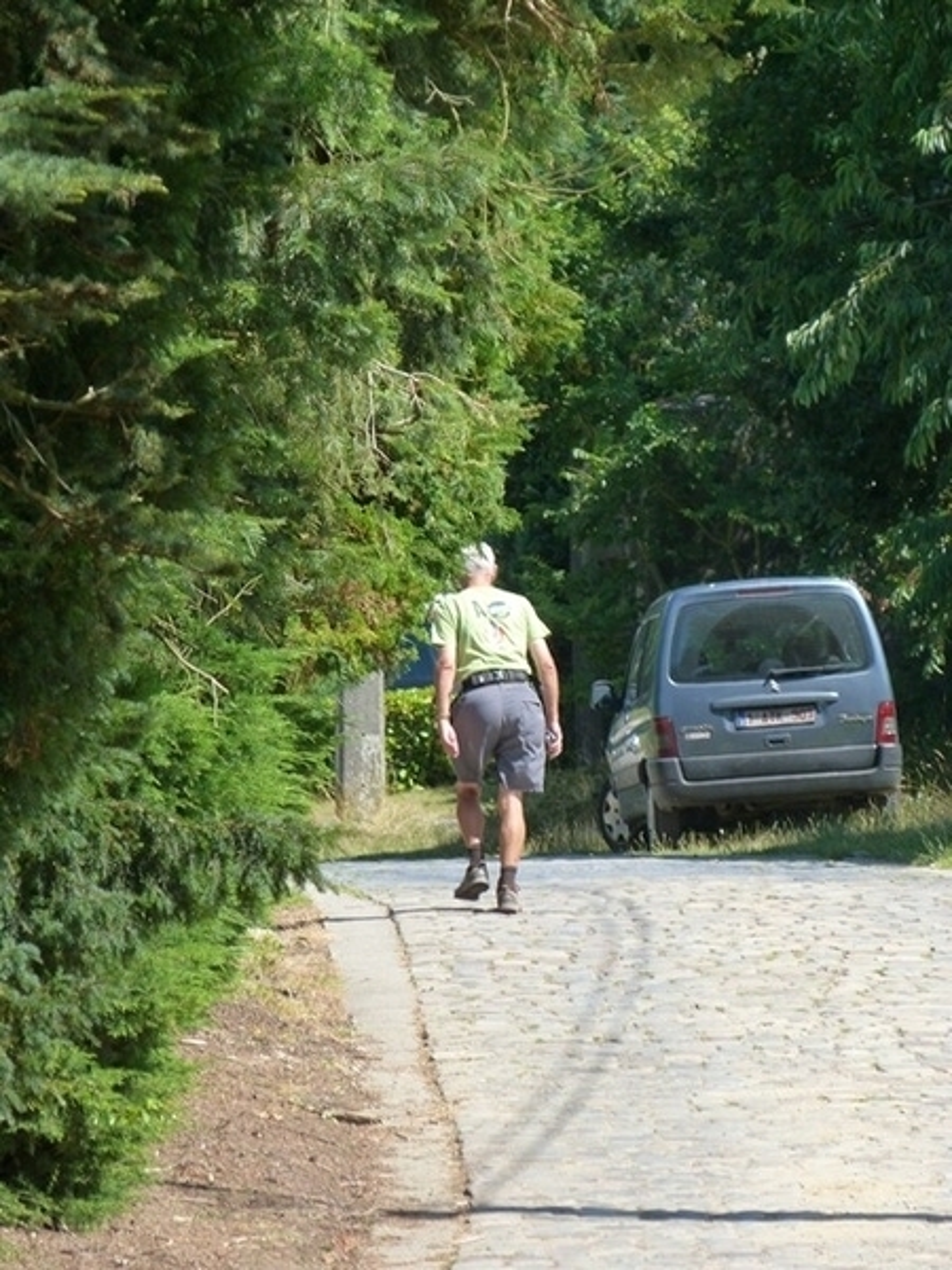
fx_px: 14594
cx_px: 476
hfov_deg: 3.7
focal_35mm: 398
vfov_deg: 5.0
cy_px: 635
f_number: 4.5
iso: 125
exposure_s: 1/200
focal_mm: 71.6
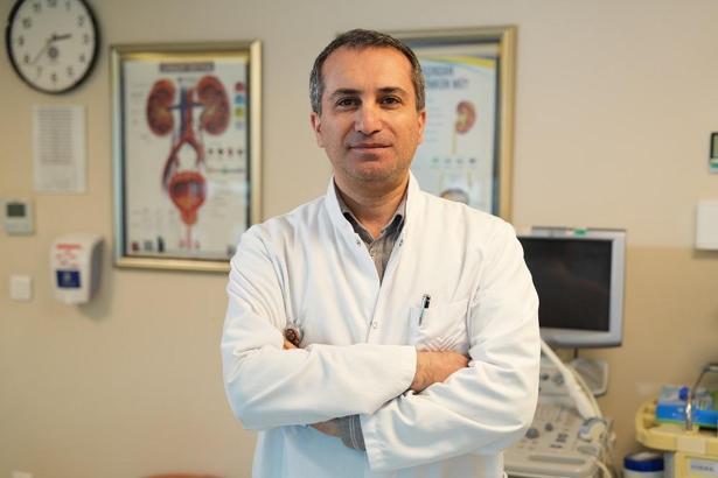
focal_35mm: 48
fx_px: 957
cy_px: 239
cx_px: 359
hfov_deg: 41.1
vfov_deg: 28.1
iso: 500
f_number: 2.8
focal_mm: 48
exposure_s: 1/80
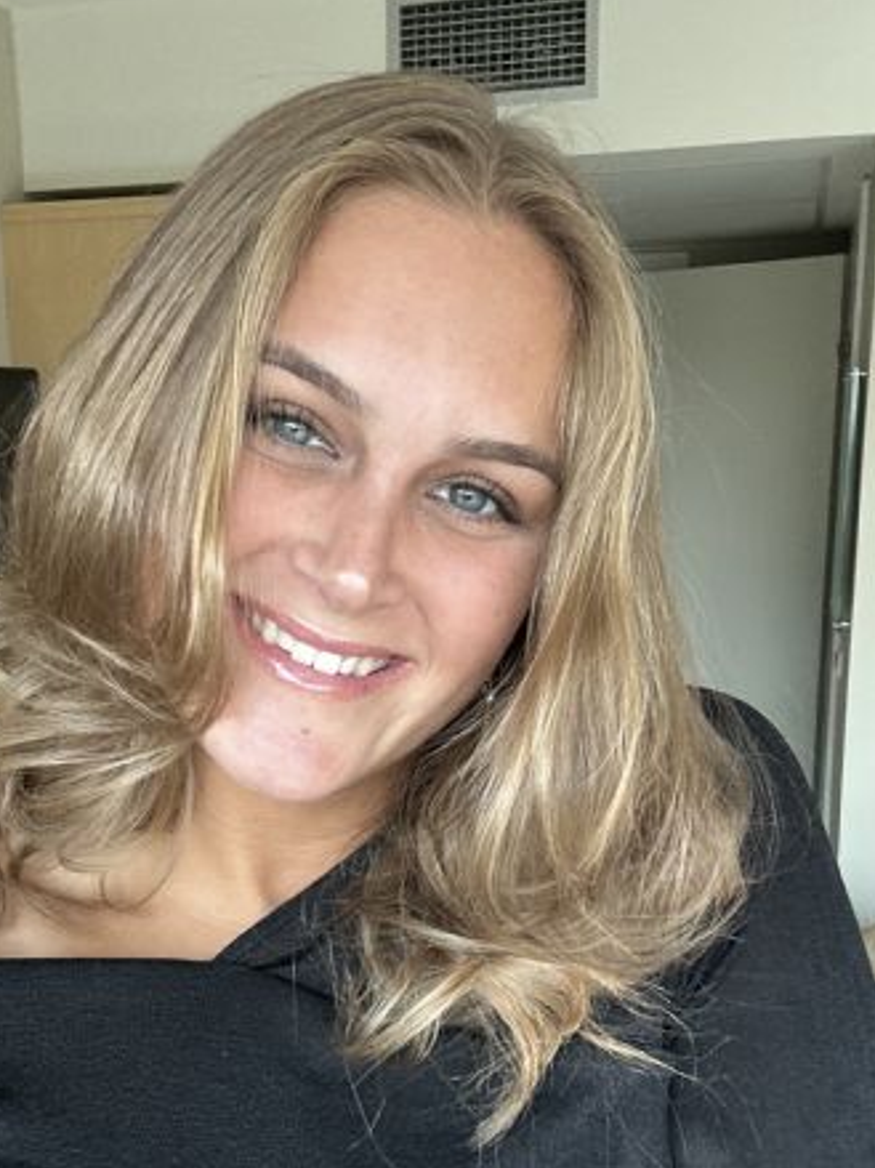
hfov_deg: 35.0
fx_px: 1382
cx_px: 367
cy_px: 734
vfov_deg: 45.4
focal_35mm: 41
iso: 32
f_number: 1.9
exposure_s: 1/121
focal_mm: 2.69
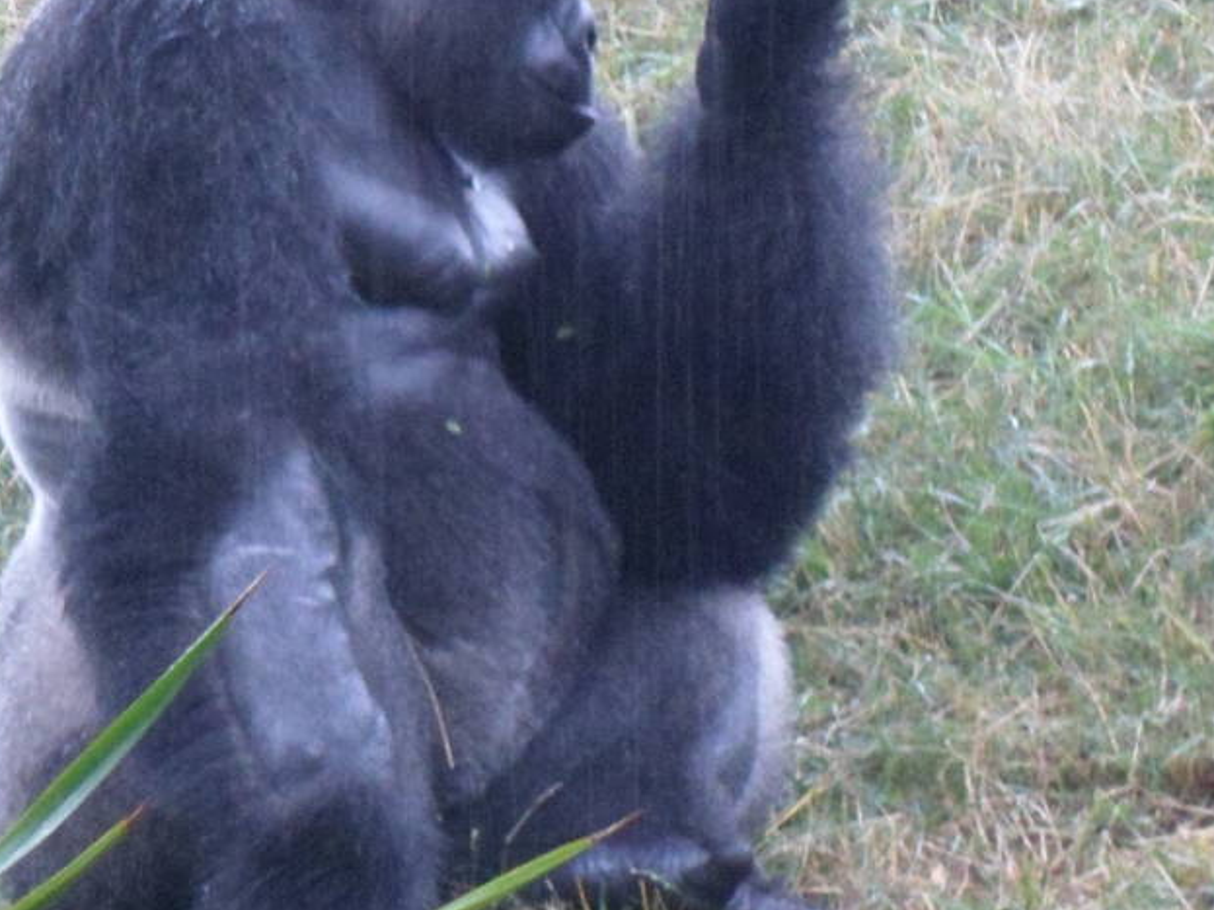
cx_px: 516
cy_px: 353
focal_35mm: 516
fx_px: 18093
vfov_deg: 2.9
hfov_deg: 3.8
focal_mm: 36.2
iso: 400
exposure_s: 1/30
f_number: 5.6
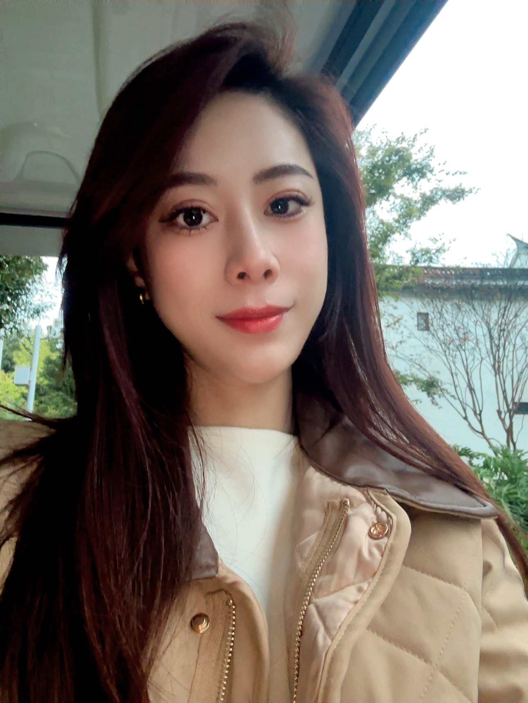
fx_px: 610
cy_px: 352
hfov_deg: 46.8
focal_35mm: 30
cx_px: 264
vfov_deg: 60.0
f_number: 1.9
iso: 640
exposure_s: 1/17
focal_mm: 2.69
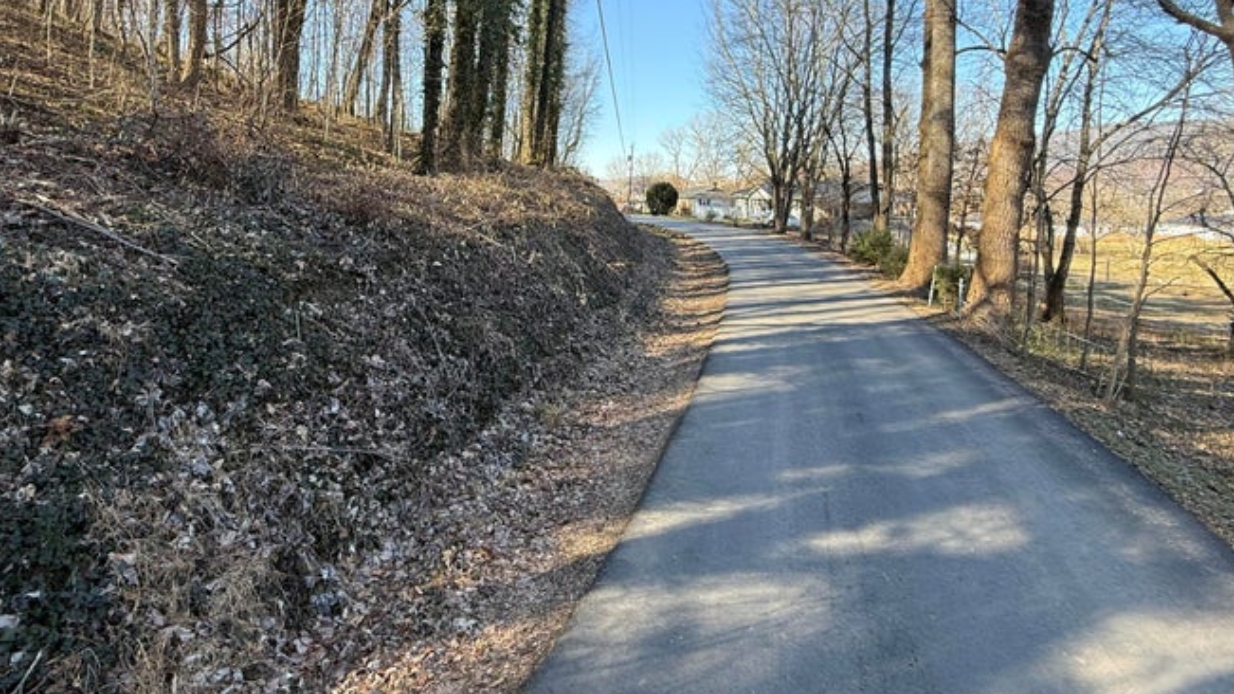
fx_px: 654
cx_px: 568
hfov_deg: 86.5
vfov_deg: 54.1
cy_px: 205
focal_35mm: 20
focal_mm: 2.22
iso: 50
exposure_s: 1/232
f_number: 2.2
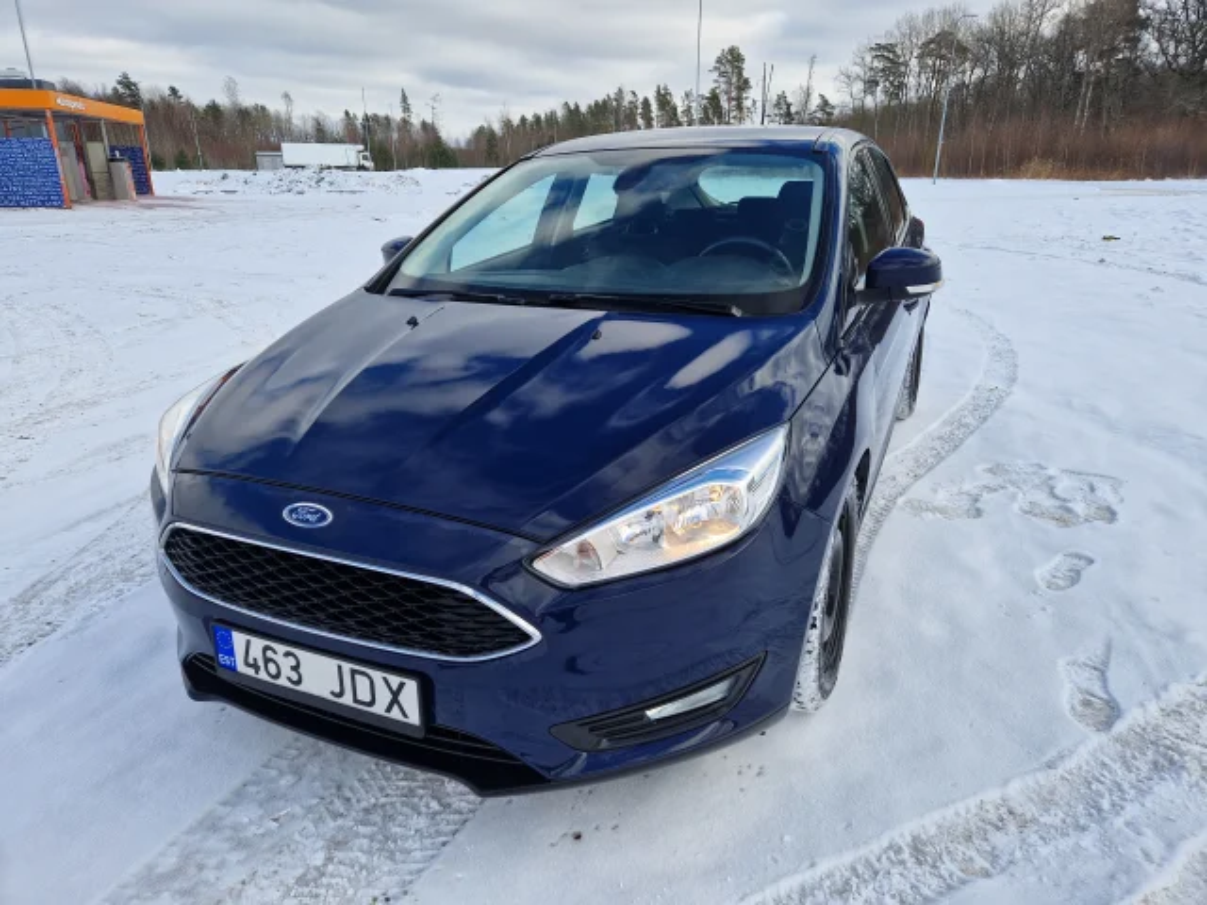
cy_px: 452
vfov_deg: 58.9
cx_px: 604
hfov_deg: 73.9
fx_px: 802
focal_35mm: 23
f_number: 1.8
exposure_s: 1/912
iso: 50
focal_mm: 5.4
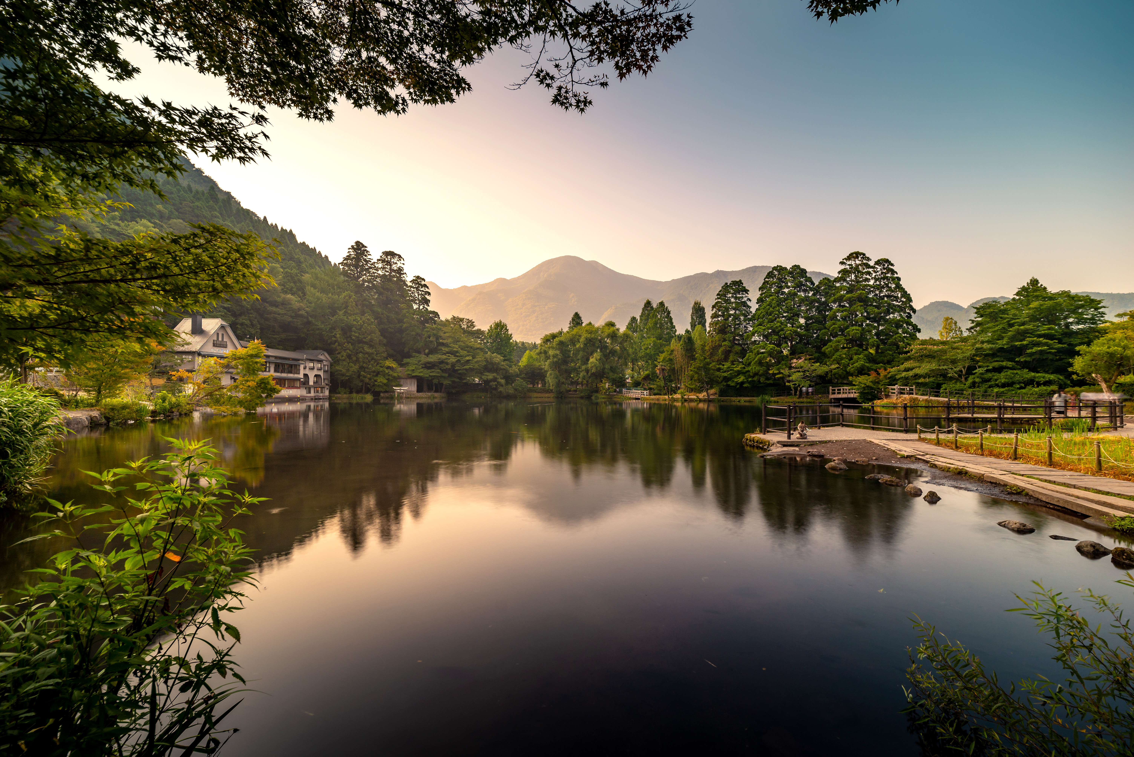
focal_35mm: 15
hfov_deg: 100.4
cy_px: 378
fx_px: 473
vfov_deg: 77.4
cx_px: 567
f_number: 8
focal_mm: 15
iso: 100
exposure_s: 2.5
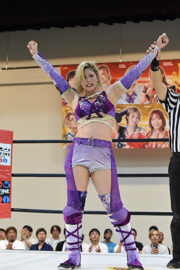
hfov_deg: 21.9
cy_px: 135
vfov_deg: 32.4
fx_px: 466
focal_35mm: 62
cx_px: 90
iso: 5000
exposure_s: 1/640
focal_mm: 62
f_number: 5.6
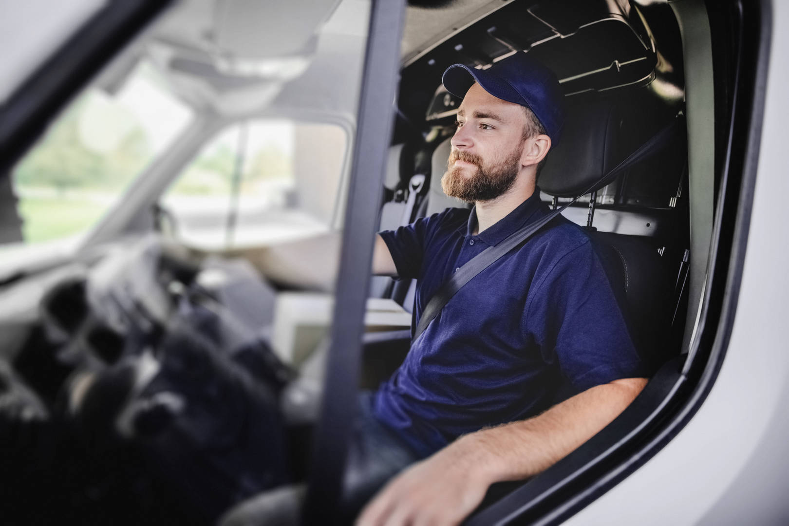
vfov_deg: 61.9
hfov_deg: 84.0
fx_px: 438
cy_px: 263
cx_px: 394
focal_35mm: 20
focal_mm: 20
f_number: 1.8
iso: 64
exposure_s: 1/160
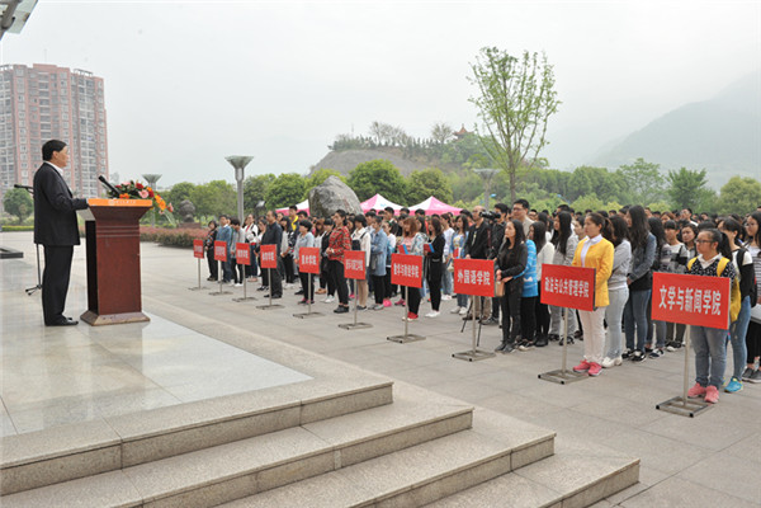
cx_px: 380
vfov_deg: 45.0
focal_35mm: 29
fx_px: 613
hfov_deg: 63.7
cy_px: 254
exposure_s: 1/500
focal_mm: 29
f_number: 11
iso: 1000
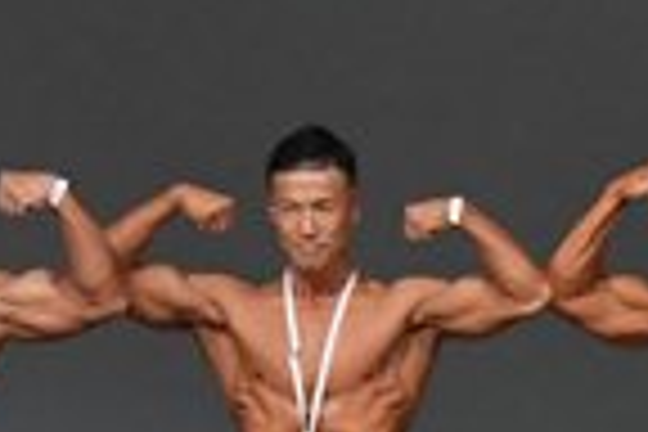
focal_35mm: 904
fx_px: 16271
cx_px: 673
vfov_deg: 1.5
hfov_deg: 2.3
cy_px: 382
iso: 5000
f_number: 5.6
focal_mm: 112
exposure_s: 1/400
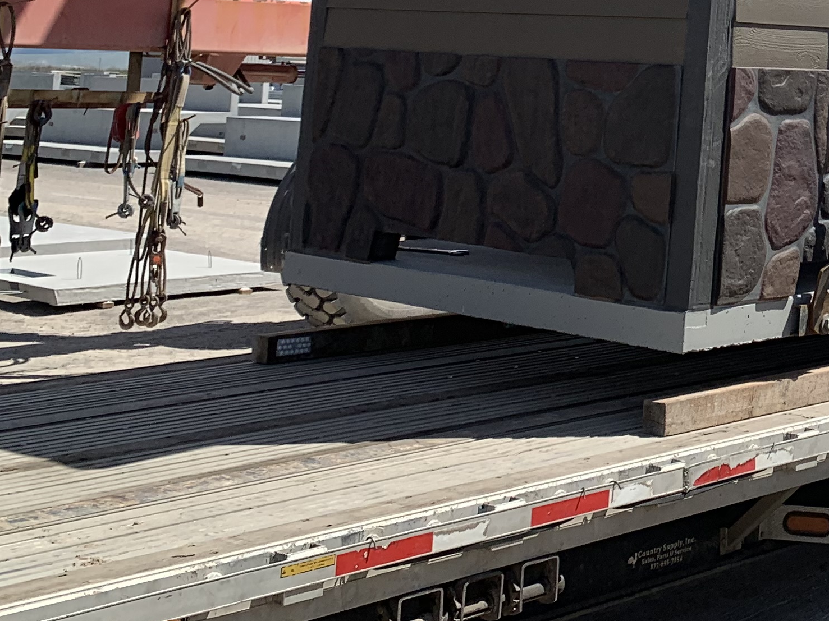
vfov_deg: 19.5
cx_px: 1014
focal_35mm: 71
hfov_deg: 24.6
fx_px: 1700
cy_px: -125
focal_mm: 4.25
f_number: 1.8
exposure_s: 1/3185
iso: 25
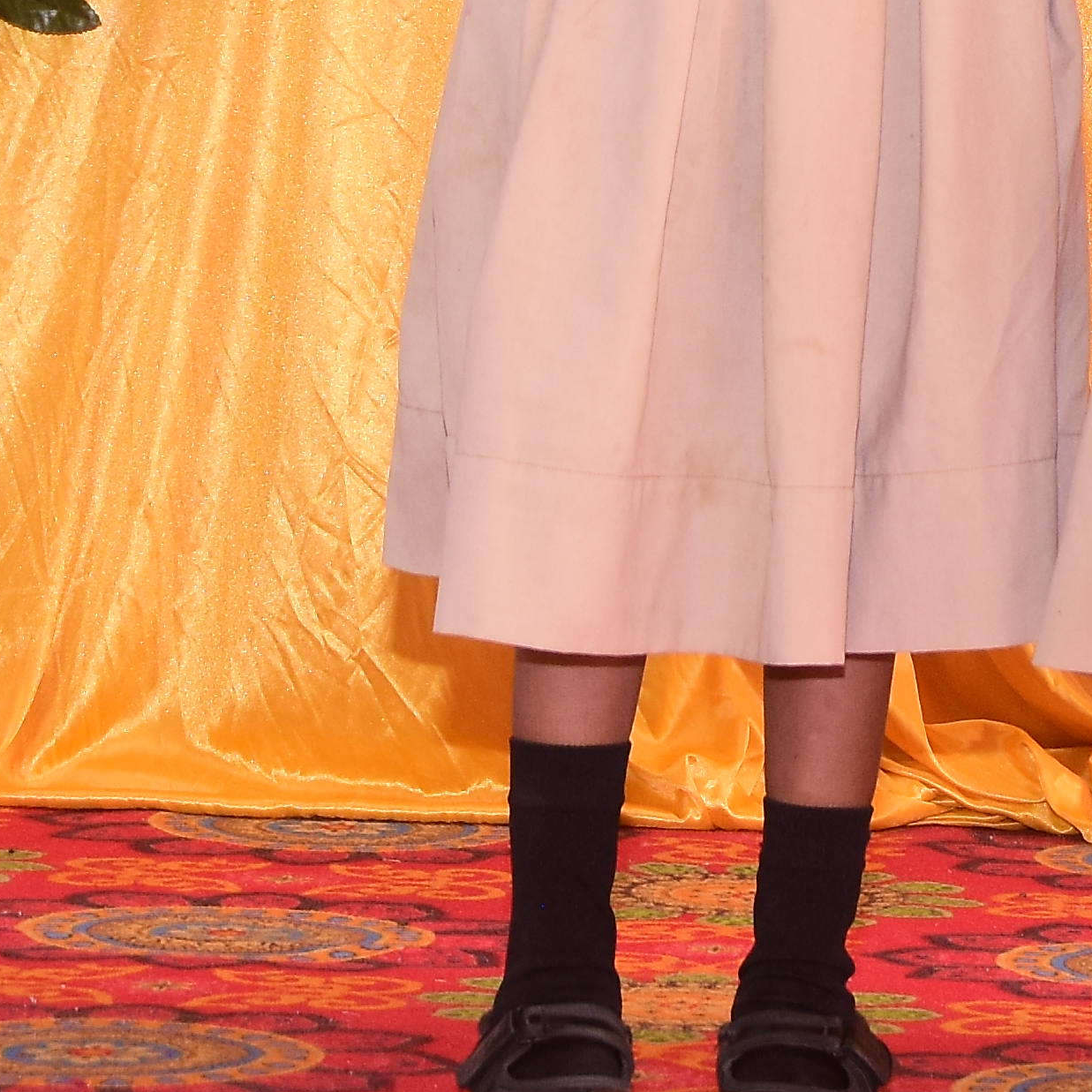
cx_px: 1936
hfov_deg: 7.3
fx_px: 8387
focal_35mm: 235
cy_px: -276
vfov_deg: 7.4
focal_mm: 38
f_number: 6.3
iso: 320
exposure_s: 1/125
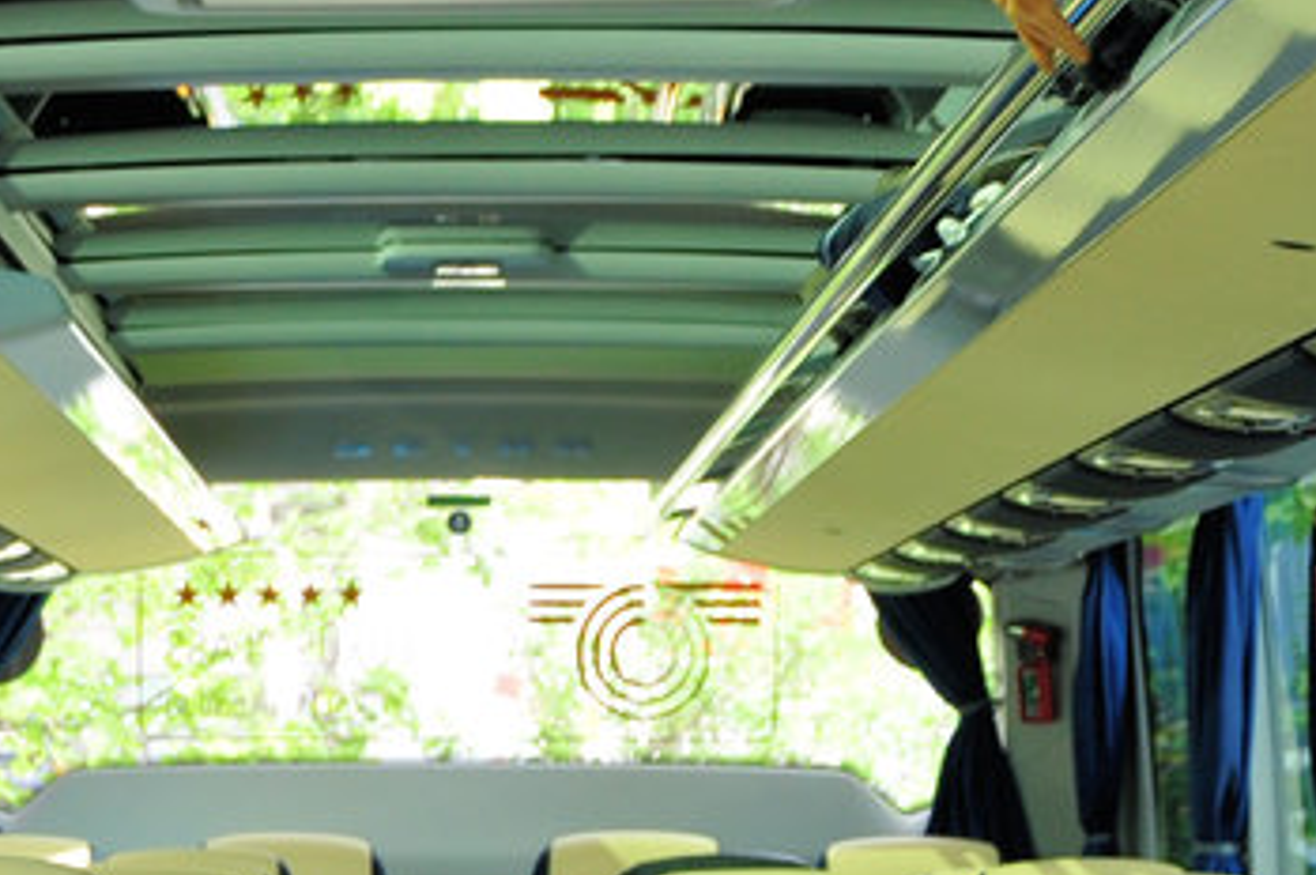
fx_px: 6026
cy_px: 1433
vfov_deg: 8.1
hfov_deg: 12.4
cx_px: 117
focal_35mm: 165
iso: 280
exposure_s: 1/30
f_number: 4.2
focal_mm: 32
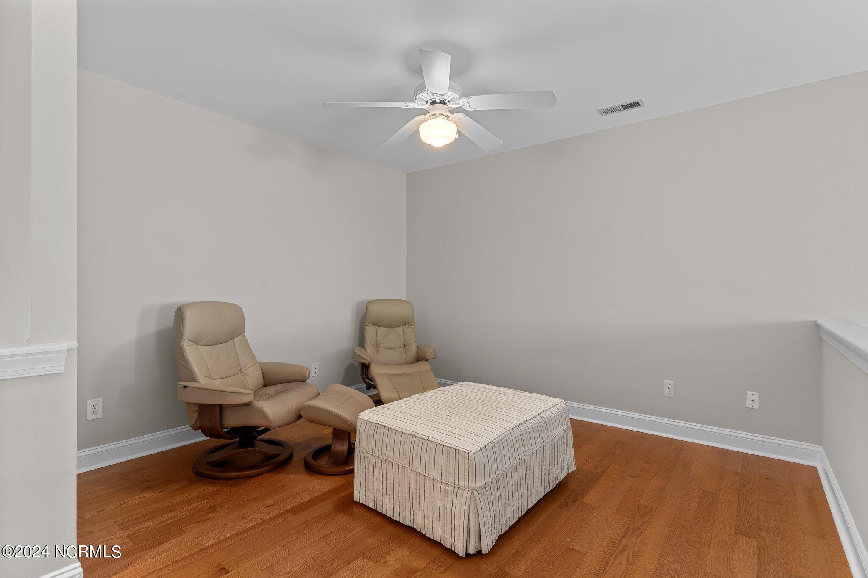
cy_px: 289
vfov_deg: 70.4
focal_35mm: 17
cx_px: 434
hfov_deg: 93.3
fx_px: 410
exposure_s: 4
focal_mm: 17
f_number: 8
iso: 125
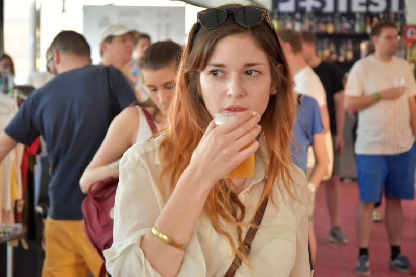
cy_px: 138
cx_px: 208
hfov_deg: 19.5
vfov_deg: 13.0
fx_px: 1213
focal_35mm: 105
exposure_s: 1/80
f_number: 5.3
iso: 1600
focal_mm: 70
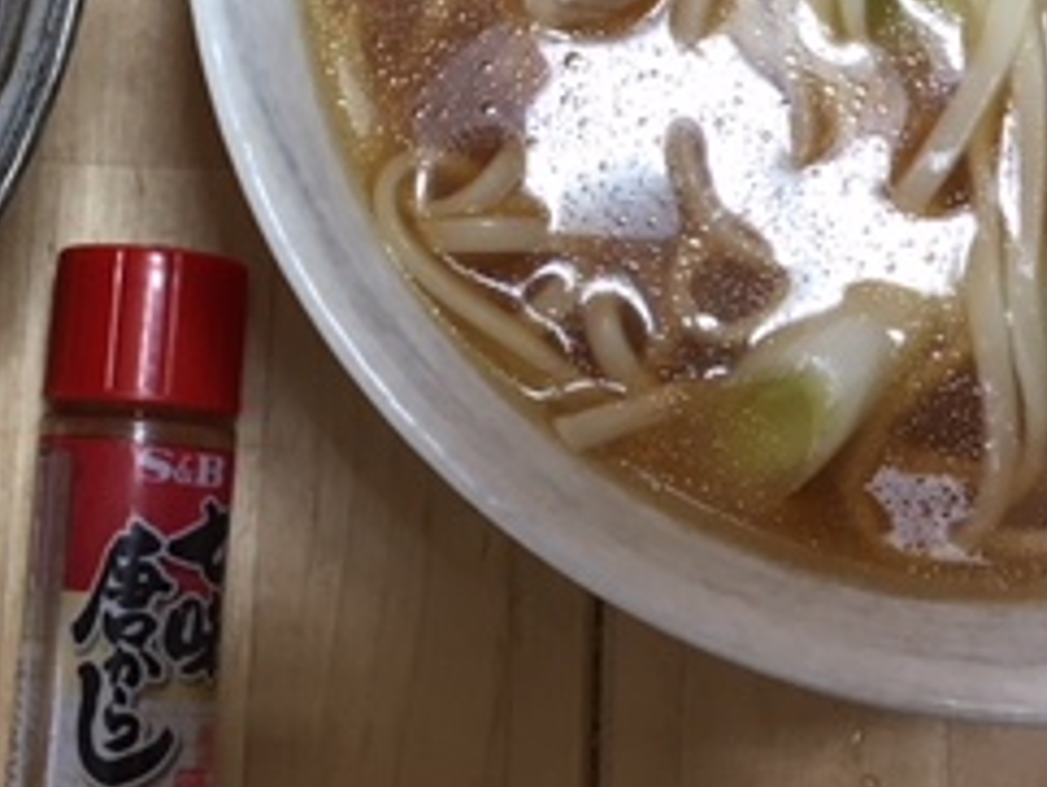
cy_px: 39
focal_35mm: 77
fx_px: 2330
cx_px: 204
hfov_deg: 24.9
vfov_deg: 18.7
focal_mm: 4.15
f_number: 2.2
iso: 50
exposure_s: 1/30
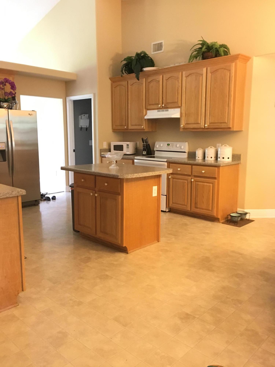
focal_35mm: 29
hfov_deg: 48.2
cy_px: 184
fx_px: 307
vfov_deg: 61.7
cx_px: 138
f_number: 2.2
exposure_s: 1/15
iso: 200
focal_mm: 4.15
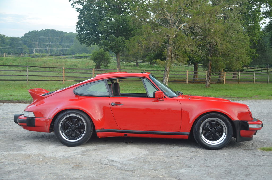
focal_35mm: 48
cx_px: 136
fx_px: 362
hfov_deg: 41.2
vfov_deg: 27.9
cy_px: 90
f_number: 4.2
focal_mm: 32
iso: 400
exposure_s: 1/60
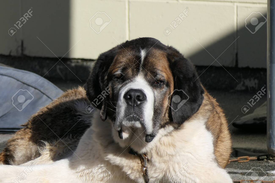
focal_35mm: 851
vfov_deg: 1.6
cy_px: 92
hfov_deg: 2.4
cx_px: 138
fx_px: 6499
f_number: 4.5
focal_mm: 176
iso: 125
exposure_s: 1/800
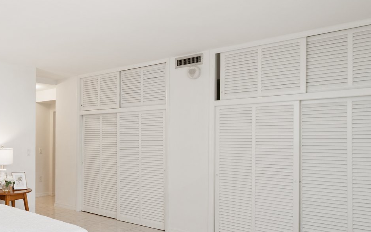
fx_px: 313
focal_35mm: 31
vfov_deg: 40.1
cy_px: 157
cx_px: 58
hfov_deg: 55.4
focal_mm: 14
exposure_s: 1/13
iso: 200
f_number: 8
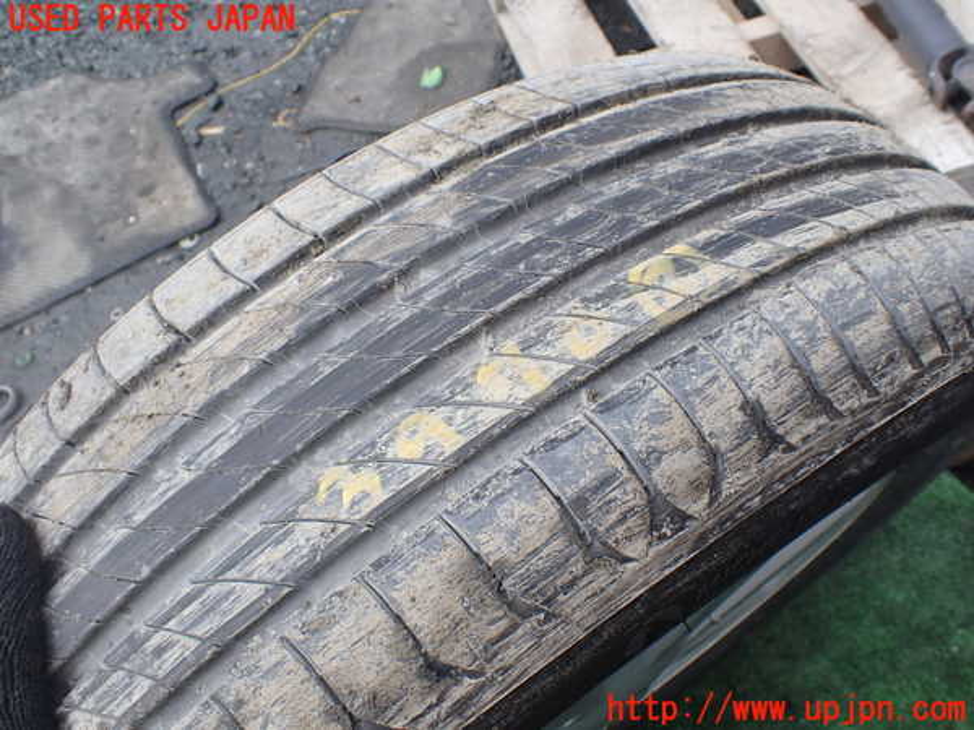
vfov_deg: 46.8
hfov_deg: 60.0
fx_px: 844
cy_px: 365
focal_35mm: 30
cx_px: 487
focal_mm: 5.4
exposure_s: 1/400
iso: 100
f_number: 3.2
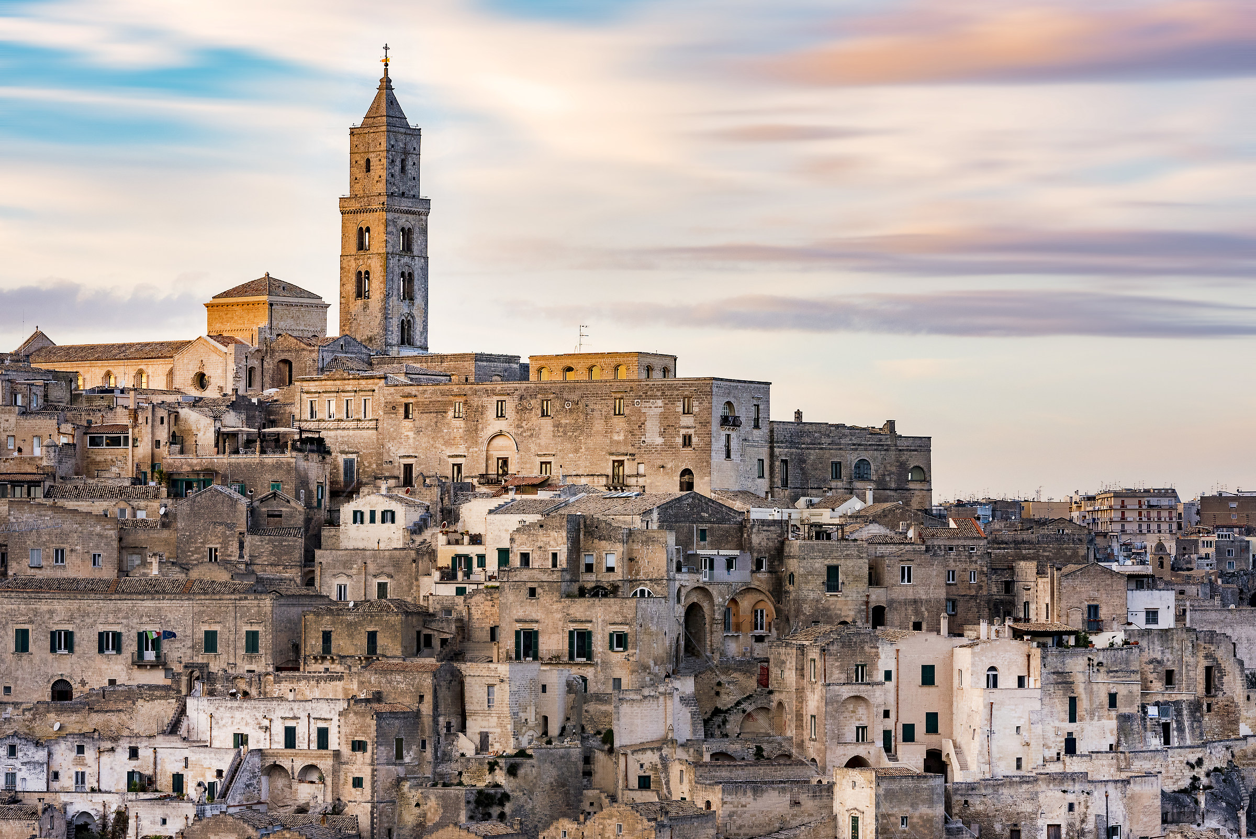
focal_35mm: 112
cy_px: 420
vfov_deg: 12.2
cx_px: 628
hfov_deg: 18.3
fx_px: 3909
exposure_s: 1/125
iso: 800
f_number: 11
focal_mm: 112
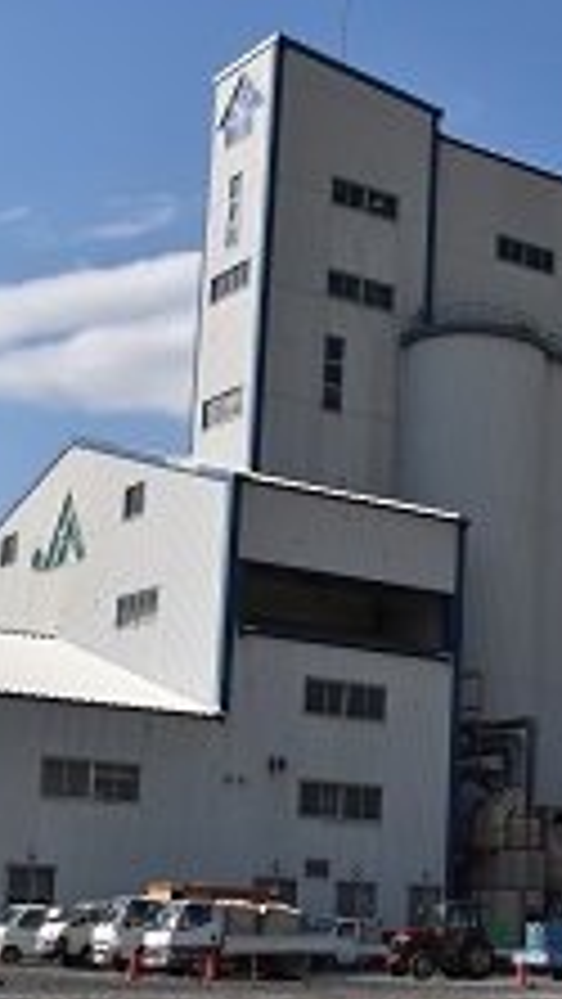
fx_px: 1853
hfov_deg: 17.0
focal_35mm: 70
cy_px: 594
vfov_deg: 30.1
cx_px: 495
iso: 200
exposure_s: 1/500
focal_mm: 22
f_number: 11
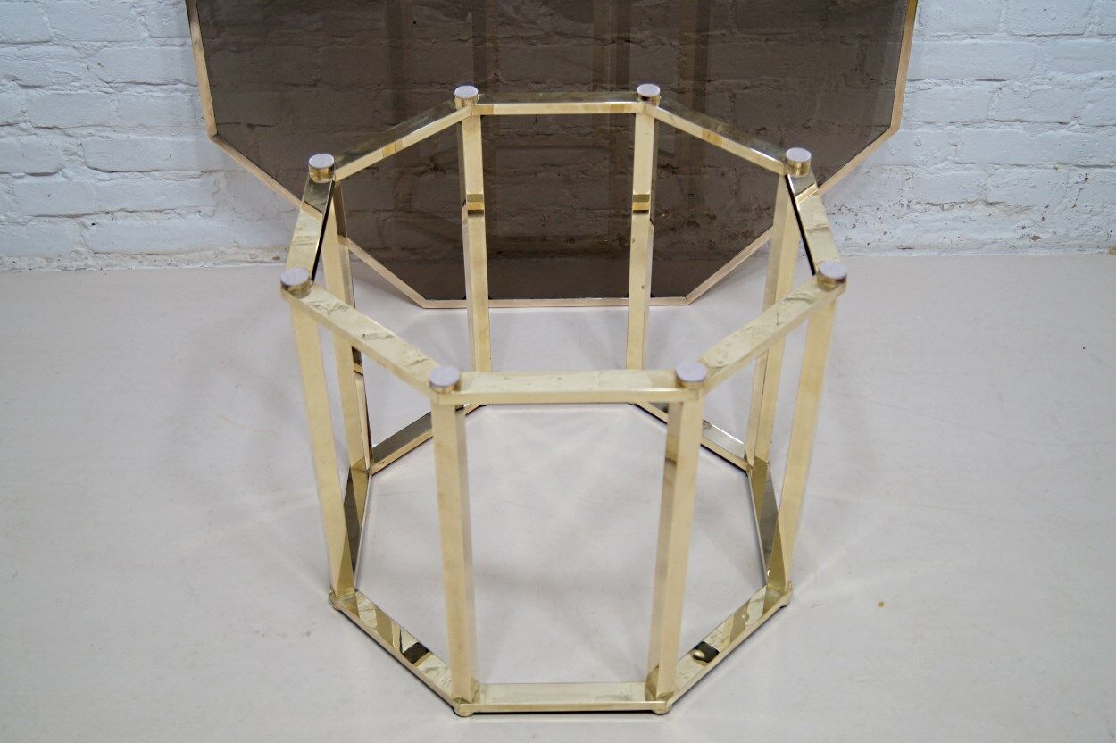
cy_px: 372
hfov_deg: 49.6
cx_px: 558
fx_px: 1208
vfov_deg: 34.2
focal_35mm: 39
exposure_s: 1/80
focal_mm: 26
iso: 400
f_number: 4.5
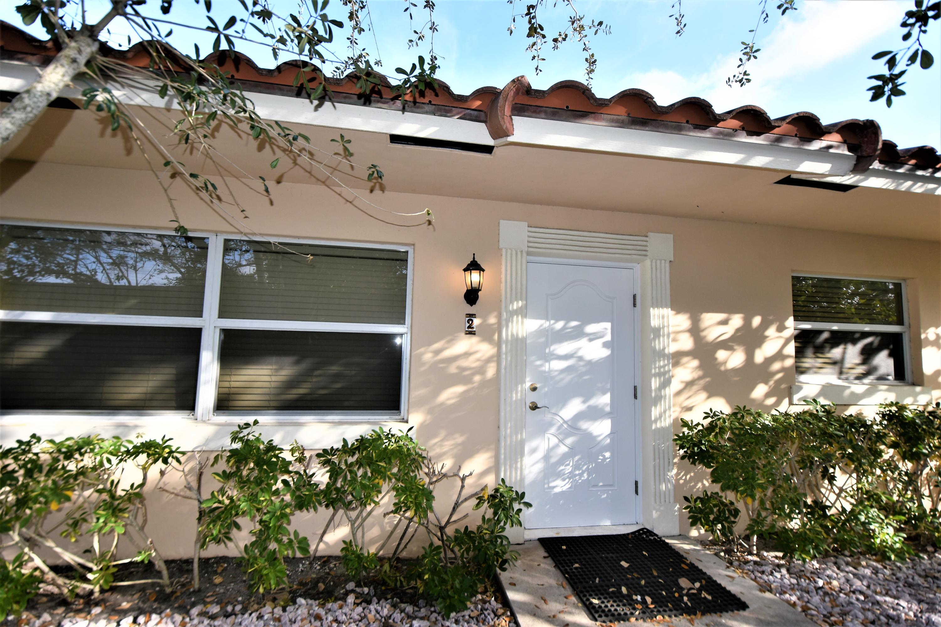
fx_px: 392
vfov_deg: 77.3
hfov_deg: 100.4
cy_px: 314
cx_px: 470
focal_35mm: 15
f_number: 4.5
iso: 100
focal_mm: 10
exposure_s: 1/250
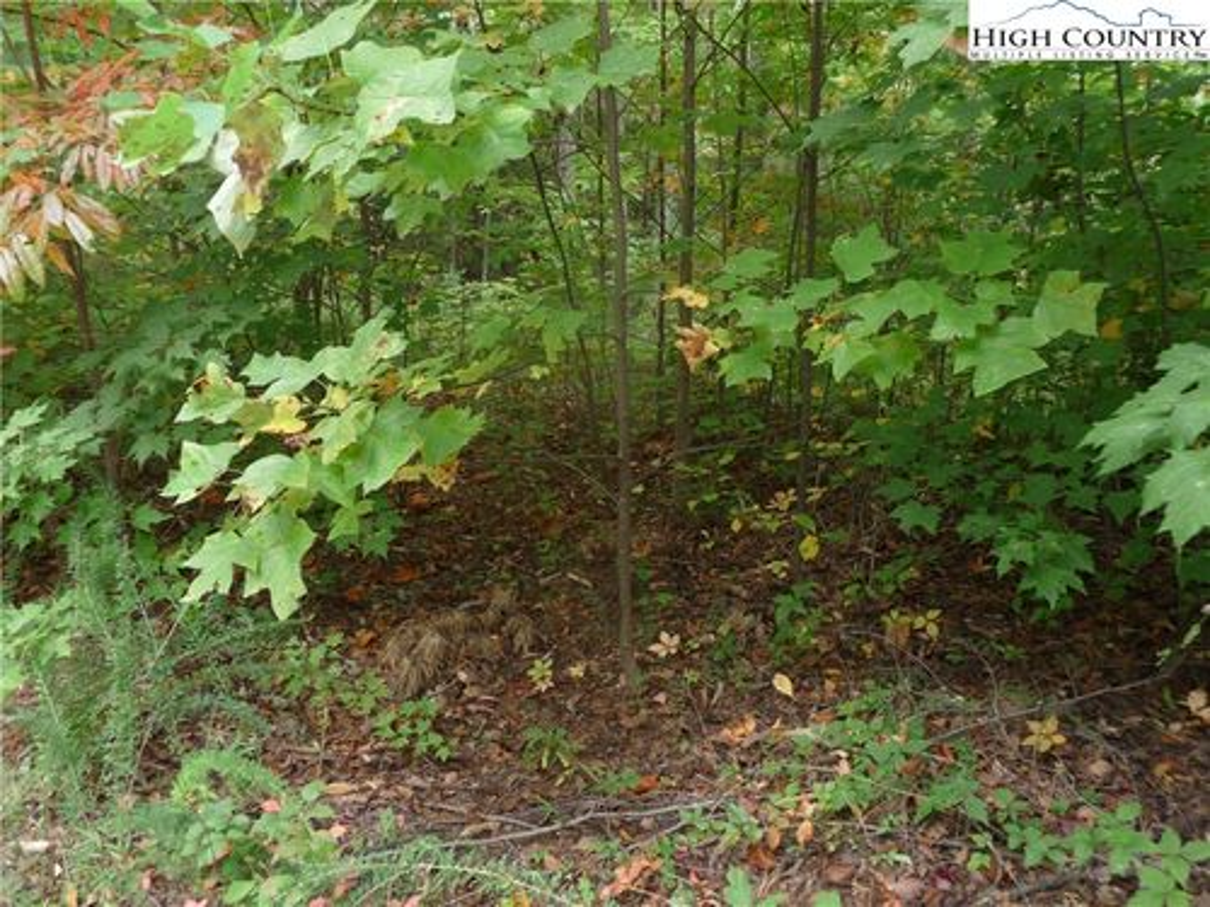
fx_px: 1119
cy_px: 454
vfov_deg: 44.2
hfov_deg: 56.8
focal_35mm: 32
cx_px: 605
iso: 100
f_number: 3.5
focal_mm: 5.3
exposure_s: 1/30
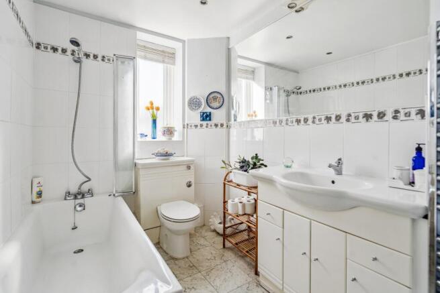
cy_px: 146
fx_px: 196
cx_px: 220
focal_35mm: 16
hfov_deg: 96.7
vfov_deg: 73.8
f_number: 6.3
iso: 320
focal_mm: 16
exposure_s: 1/30
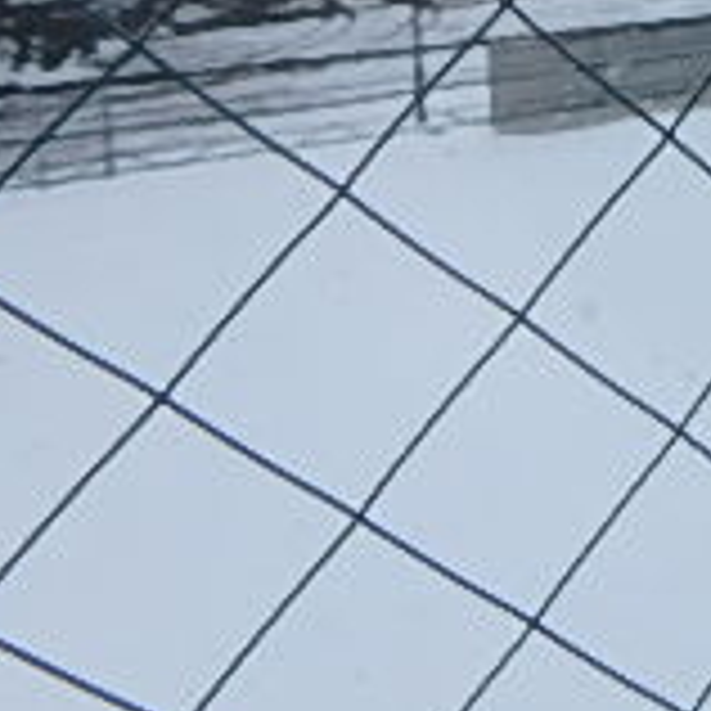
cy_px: -126
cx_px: 1184
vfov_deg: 21.5
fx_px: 1743
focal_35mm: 75
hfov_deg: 19.0
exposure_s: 1/640
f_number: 3.5
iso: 125
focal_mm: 3.7
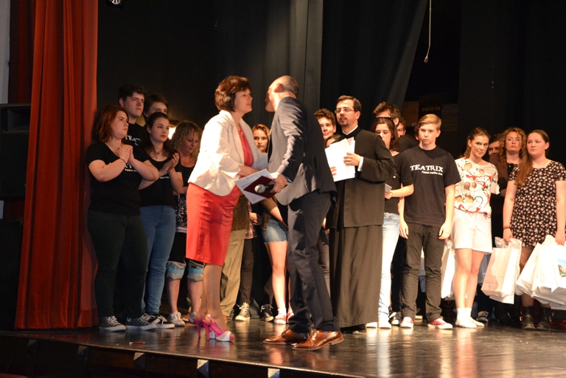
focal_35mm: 72
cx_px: 283
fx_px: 1132
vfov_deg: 18.9
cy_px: 189
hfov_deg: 28.1
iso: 1800
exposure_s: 1/60
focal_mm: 48
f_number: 4.8
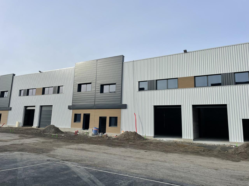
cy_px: 93
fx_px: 187
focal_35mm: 26
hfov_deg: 67.3
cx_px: 124
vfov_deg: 53.1
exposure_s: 1/2618
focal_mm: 4.2
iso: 32
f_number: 1.6
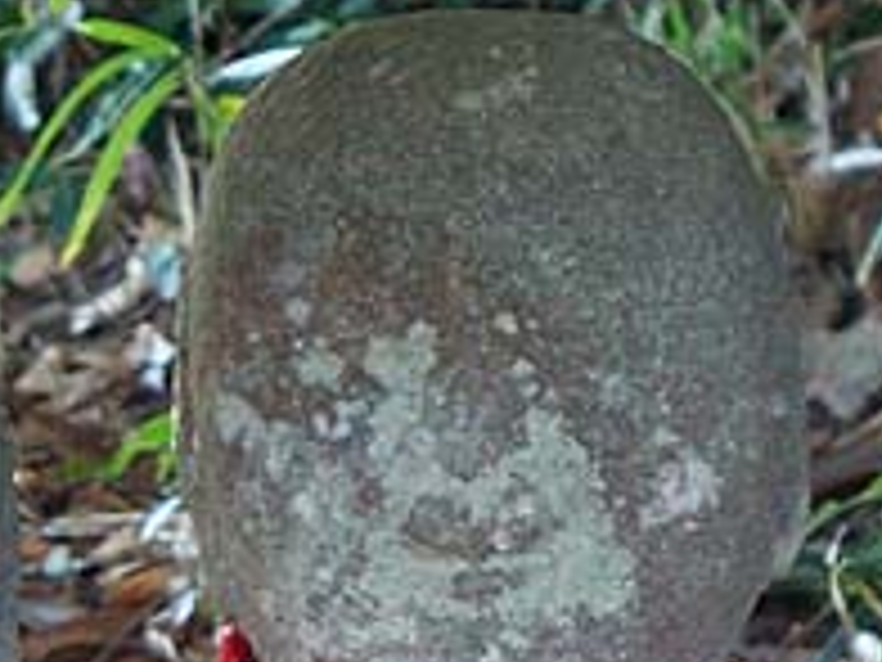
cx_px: 130
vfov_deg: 7.4
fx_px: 5121
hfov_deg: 9.8
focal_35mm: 201
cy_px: 502
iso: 200
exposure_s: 1/30
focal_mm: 15.4
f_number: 4.3
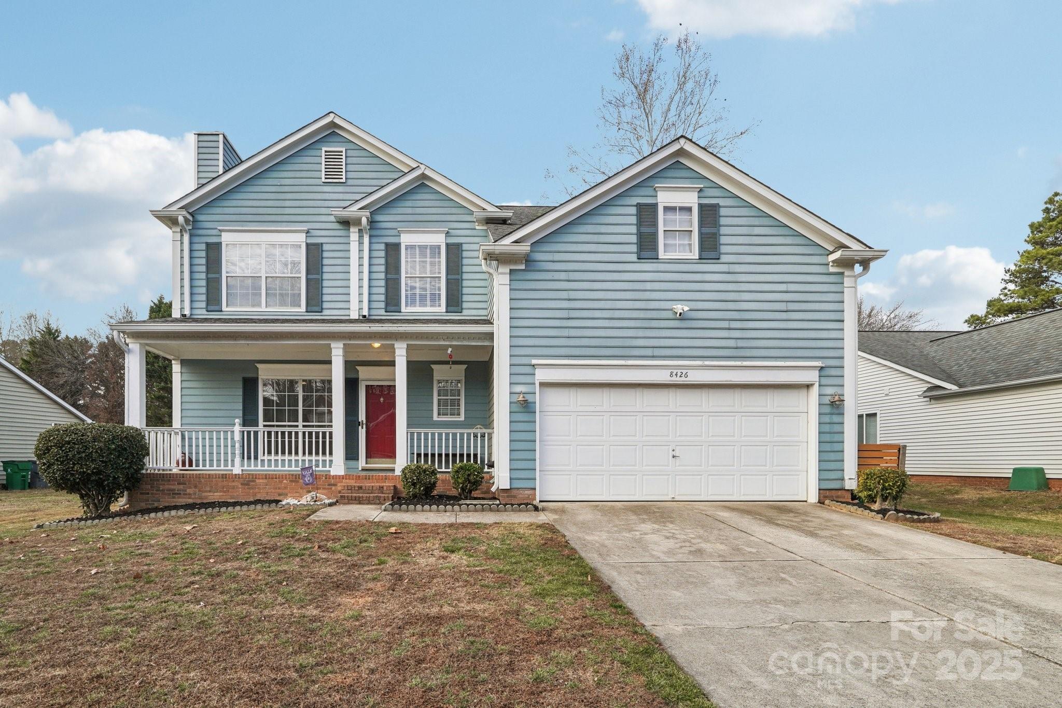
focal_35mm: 15
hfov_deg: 100.4
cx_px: 531
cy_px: 354
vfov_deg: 77.3
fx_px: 442
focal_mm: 10
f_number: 8
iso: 100
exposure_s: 1/30
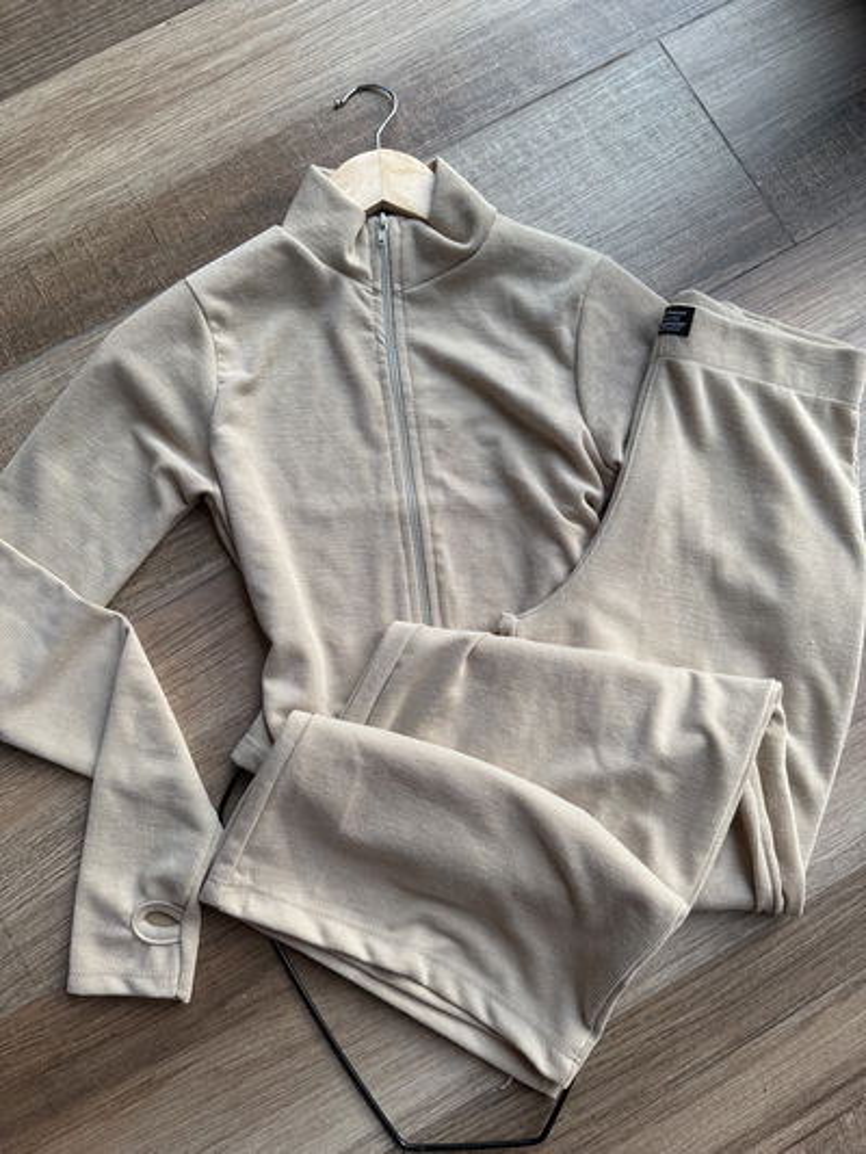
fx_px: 800
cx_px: 433
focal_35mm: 24
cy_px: 577
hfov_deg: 56.8
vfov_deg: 71.6
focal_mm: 6.76
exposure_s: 1/188
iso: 64
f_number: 1.78
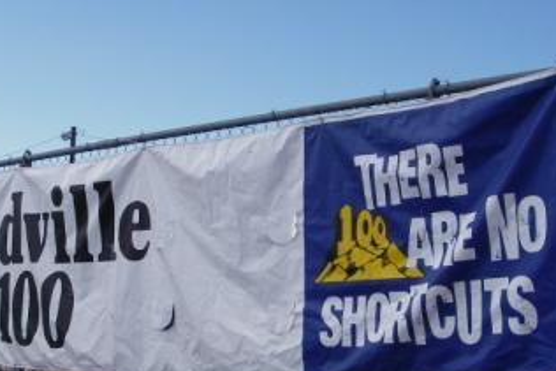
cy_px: 237
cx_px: 201
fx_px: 865
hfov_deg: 35.4
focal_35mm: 56
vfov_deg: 24.1
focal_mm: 6.3
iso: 50
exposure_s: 1/160
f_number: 6.6
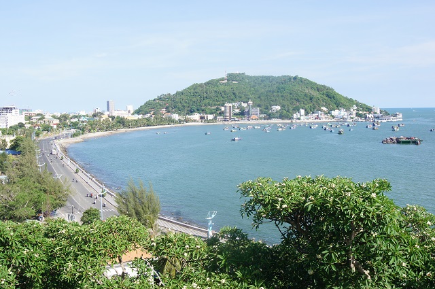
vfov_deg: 34.1
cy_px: 144
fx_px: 471
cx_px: 218
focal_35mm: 39
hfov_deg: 49.6
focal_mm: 26
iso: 100
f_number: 13
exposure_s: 1/80
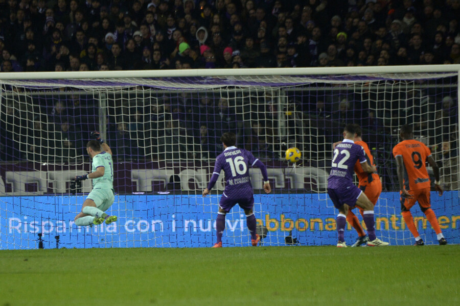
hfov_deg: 5.2
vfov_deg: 3.4
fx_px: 5111
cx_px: 230
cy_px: 153
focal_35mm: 400
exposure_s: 1/1000
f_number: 5.6
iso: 2500
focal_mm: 400
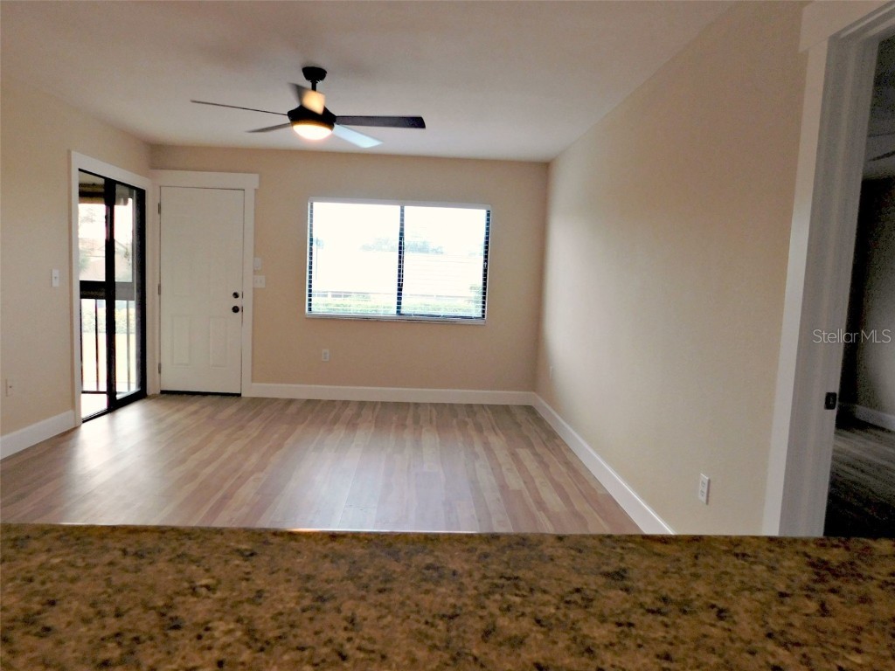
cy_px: 336
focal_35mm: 23
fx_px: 595
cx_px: 448
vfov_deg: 58.9
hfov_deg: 73.9
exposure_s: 1/80
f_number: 3
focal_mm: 4
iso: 125
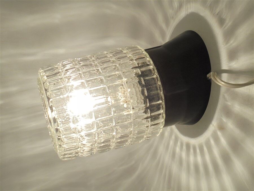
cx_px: 127
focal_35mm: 43
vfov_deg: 33.6
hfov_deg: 43.9
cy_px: 96
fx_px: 316
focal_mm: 7.8
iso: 100
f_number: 4.5
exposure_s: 1/160
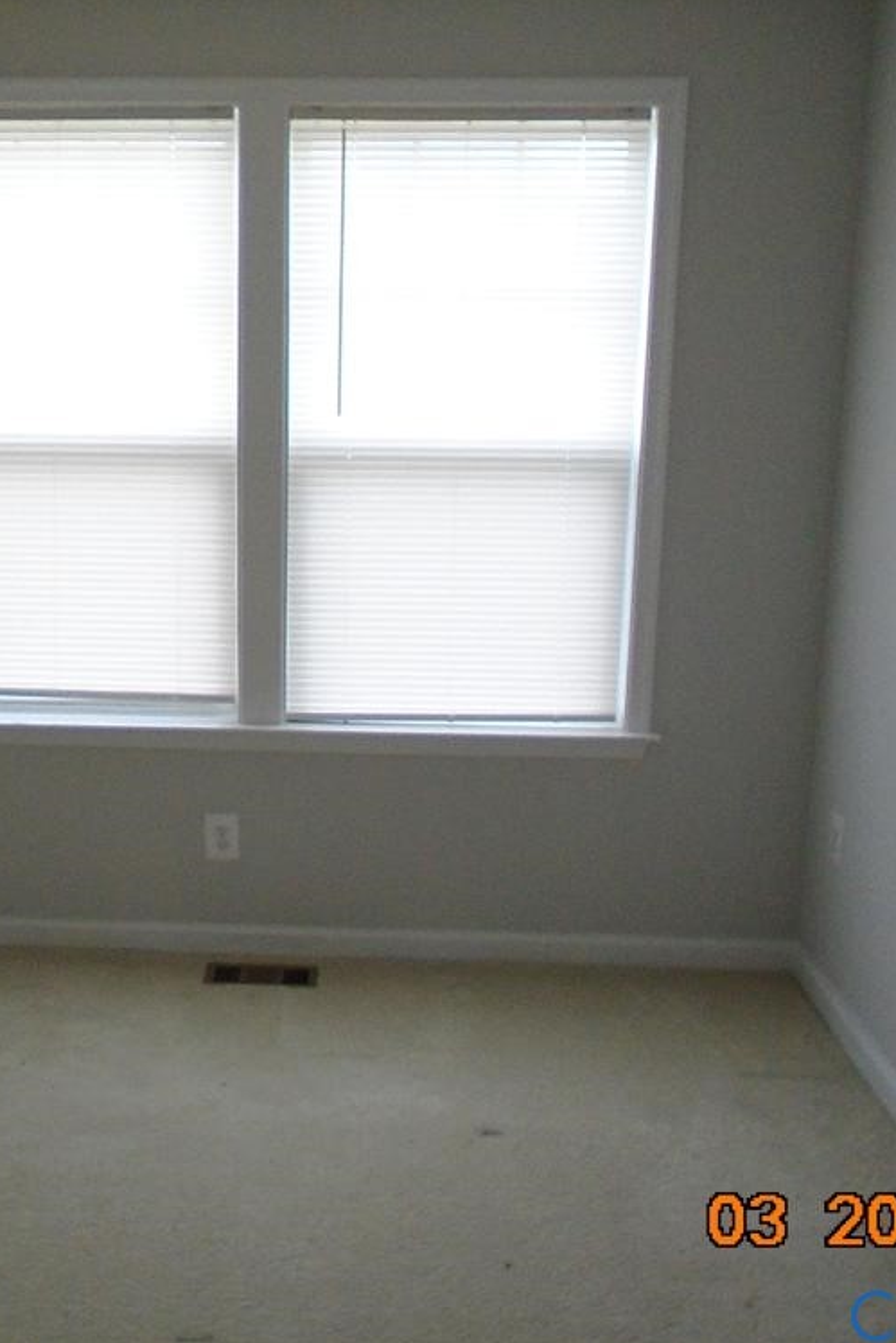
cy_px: 675
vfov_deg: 51.9
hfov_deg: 35.6
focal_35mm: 37
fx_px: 1381
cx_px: 298
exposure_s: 1/125
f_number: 3.2
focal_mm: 4.6
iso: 400
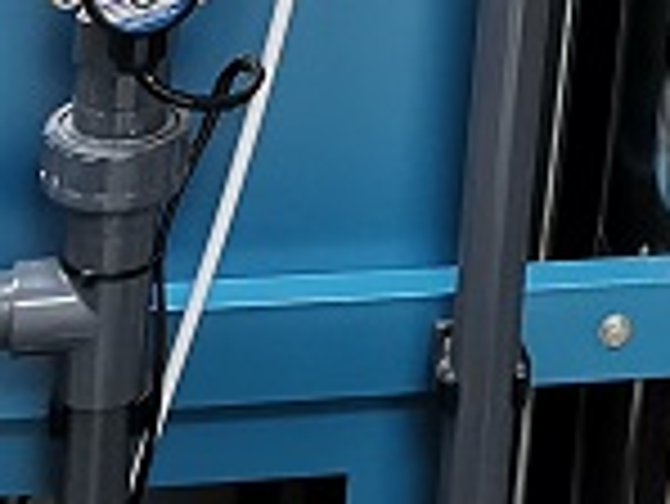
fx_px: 2867
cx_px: 971
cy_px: -907
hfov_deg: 12.7
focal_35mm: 148
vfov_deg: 8.6
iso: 320
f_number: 1.8
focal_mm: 4.75
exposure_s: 1/60
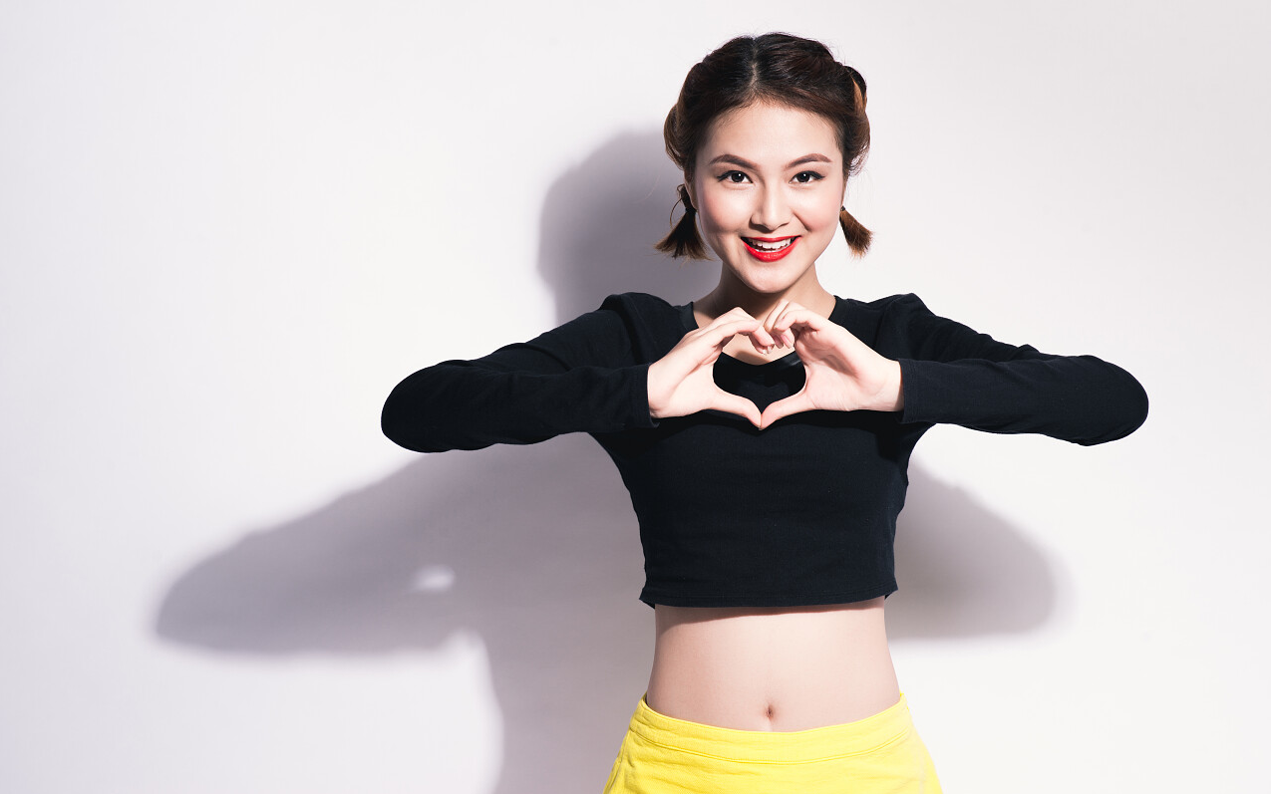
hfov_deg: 23.8
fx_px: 3014
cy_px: 378
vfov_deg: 15.0
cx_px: 637
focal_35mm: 87
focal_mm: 85
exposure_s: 1/160
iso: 100
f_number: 8
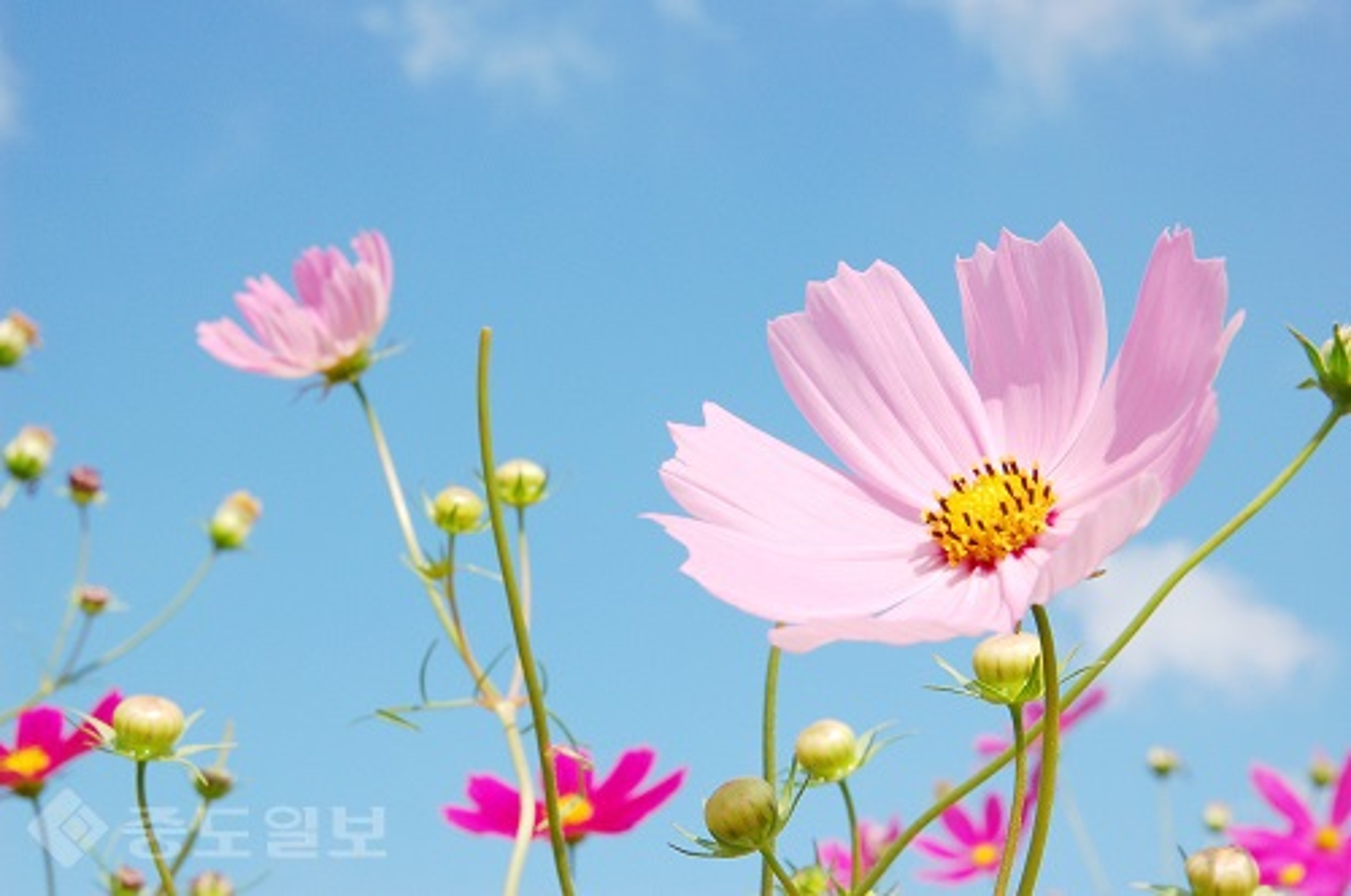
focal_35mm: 75
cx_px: 676
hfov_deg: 27.0
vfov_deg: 18.1
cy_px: 448
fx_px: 2811
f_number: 20
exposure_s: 1/160
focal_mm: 50
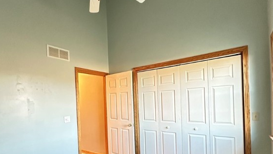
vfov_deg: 52.5
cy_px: 103
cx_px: 135
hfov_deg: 83.8
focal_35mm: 21
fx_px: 152
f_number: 2.2
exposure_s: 1/40
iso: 1000
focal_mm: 2.22
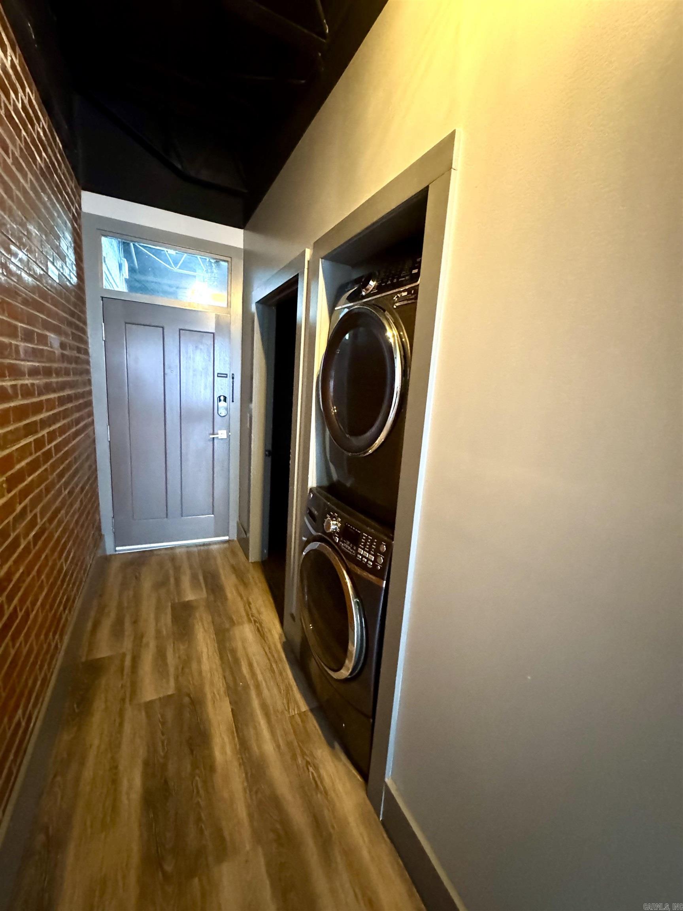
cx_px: 342
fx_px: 368
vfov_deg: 102.1
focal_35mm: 14
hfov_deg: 85.7
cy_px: 456
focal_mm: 2.22
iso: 1600
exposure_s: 1/30
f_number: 2.2
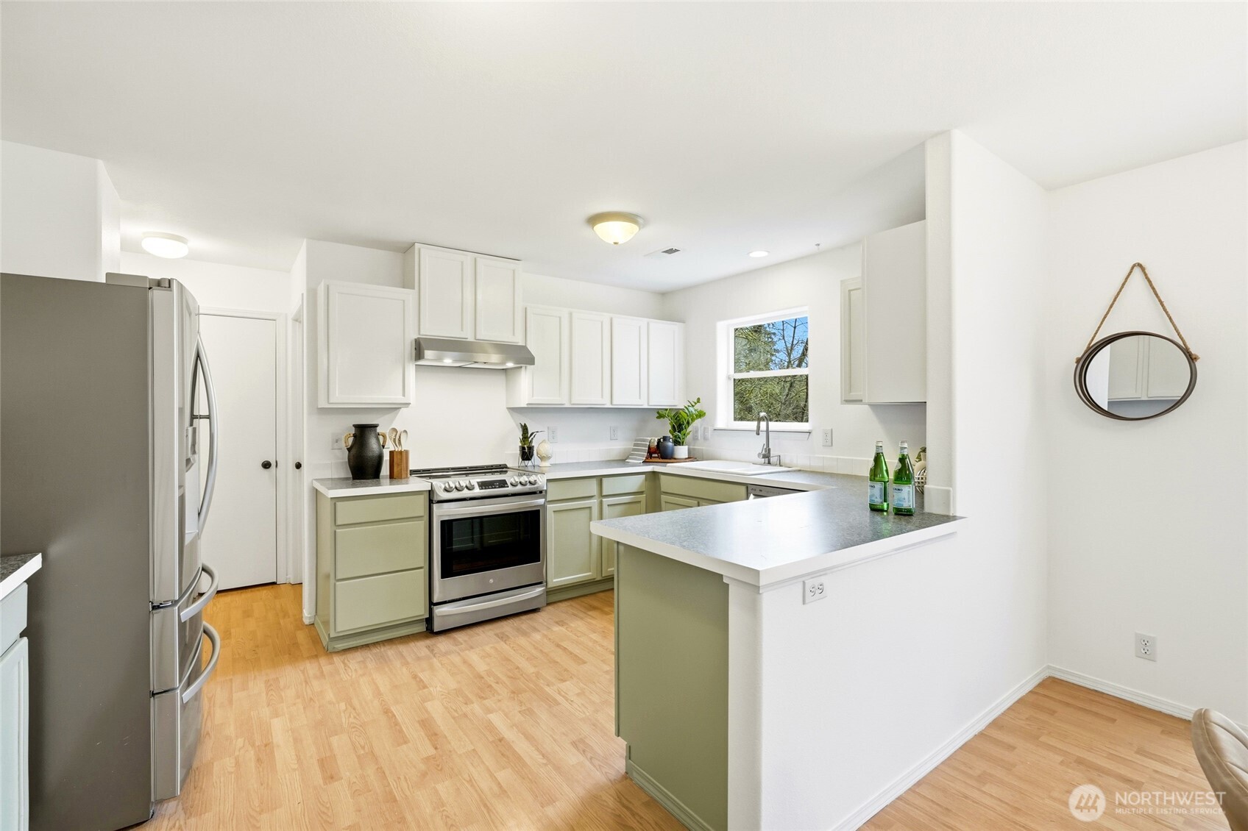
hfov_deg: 95.0
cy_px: 416
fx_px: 572
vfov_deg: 72.0
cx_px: 624
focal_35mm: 16
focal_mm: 16.5
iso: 1250
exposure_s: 1/640
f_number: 9
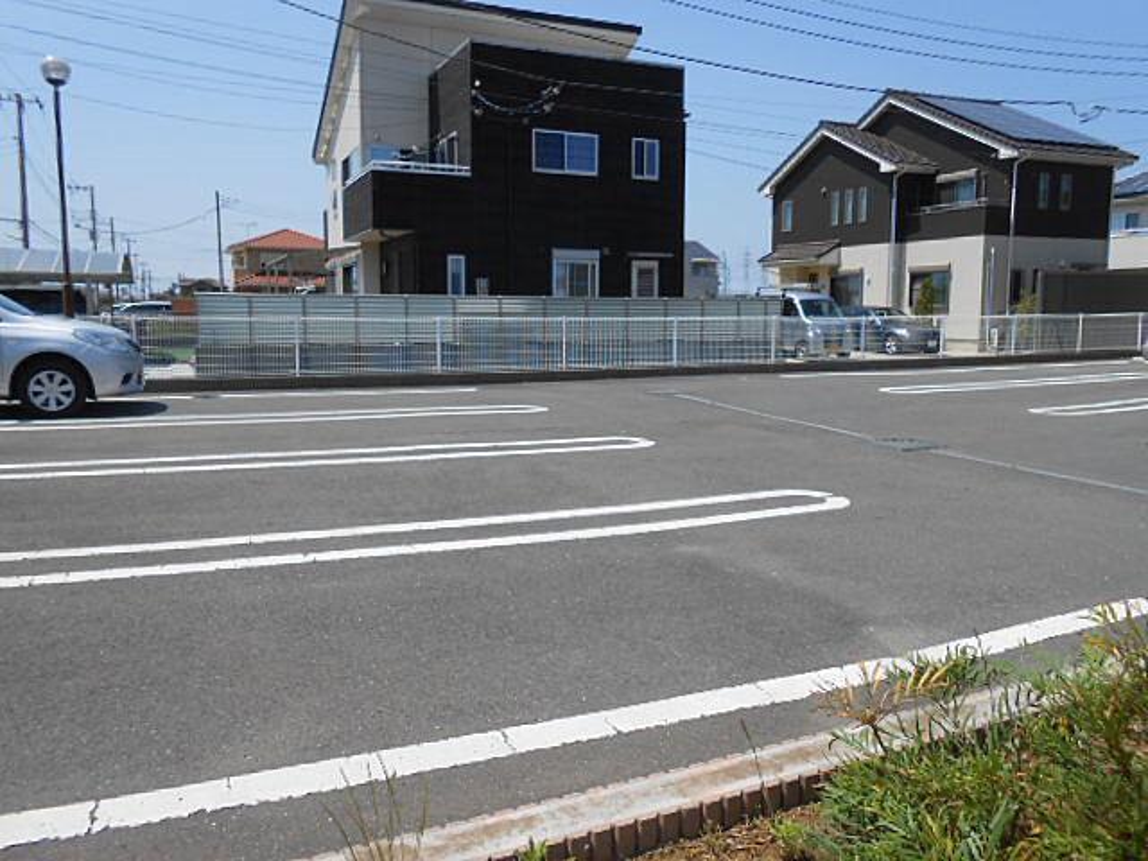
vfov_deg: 53.1
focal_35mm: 26
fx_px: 862
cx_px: 574
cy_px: 430
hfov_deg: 67.3
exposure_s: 1/1000
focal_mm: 4.6
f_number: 3.5
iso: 80
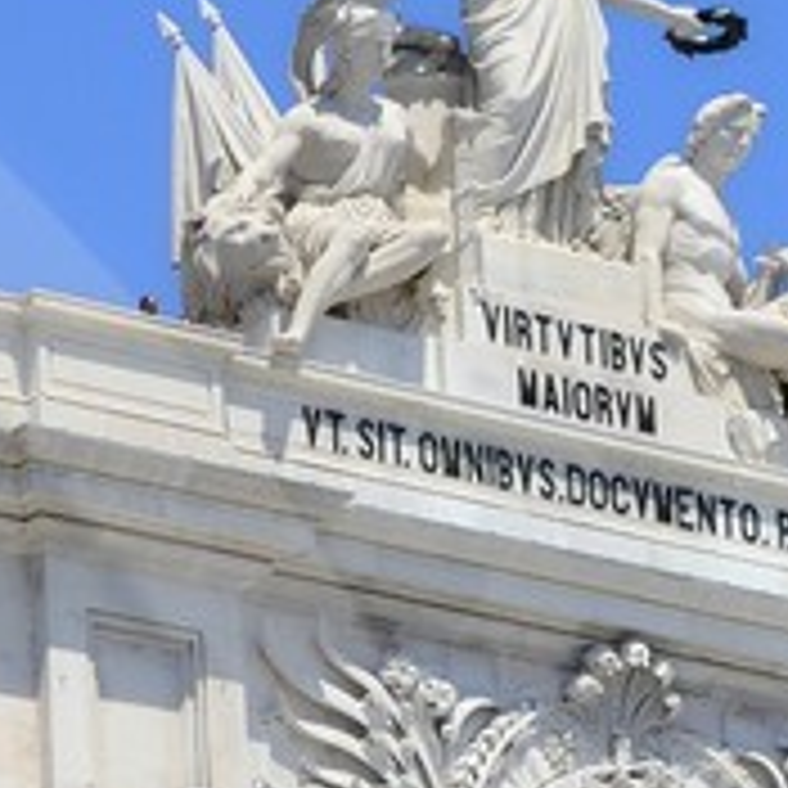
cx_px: -1270
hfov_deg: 6.6
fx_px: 6387
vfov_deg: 6.8
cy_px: 1526
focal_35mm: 248
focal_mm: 32
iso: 100
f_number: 9
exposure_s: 1/320
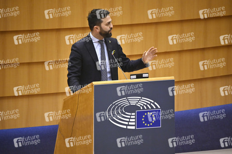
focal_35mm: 500
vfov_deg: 2.7
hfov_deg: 4.1
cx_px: 116
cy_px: 77
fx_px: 3222
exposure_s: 1/400
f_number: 6.3
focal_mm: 500
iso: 3200
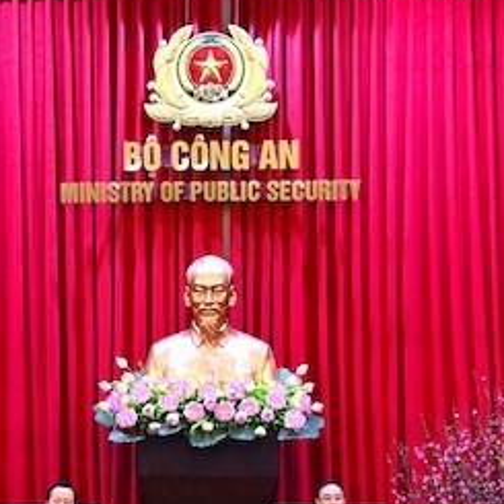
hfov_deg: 15.7
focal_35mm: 111
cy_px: 419
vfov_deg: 15.6
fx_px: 1828
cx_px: 179
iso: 3200
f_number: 4.5
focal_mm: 40
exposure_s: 1/125
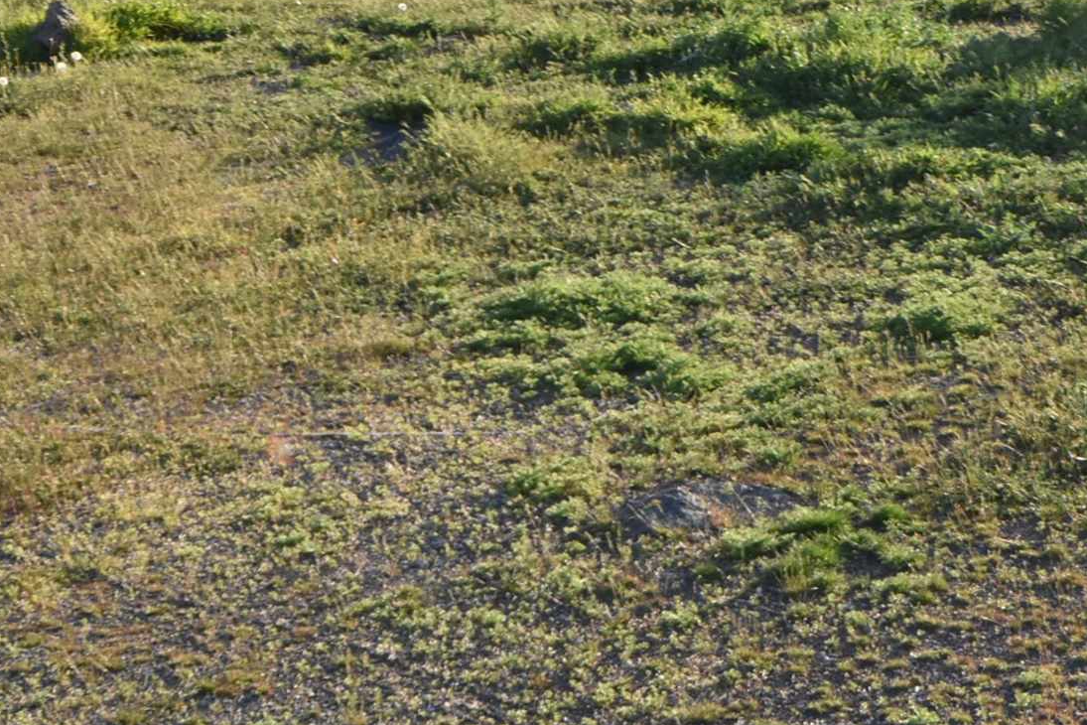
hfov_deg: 19.8
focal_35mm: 101
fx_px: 3049
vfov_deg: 13.4
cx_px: 1010
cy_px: -12
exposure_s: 1/250
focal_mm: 24
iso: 200
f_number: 5.6
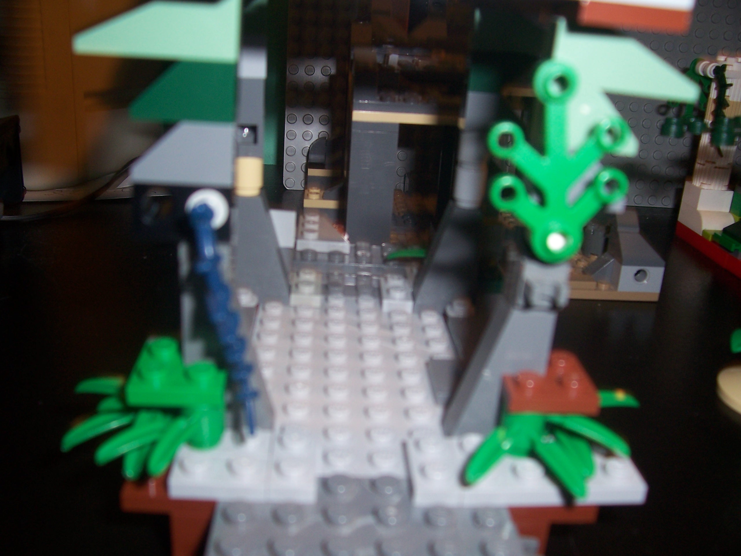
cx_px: 370
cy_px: 278
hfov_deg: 54.0
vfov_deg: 41.8
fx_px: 728
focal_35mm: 34
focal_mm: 5.6
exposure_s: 1/60
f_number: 2.7
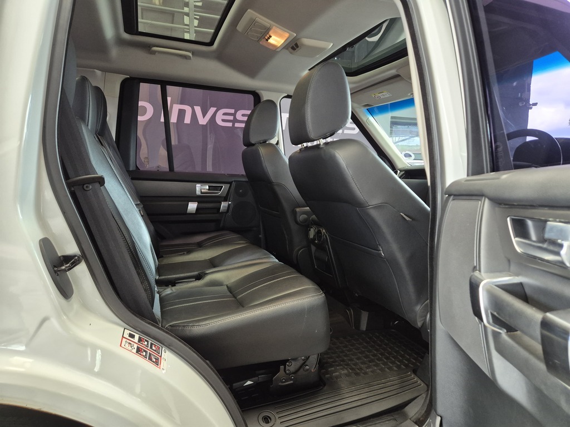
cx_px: 285
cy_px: 214
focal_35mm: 23
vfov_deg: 58.9
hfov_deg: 73.9
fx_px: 379
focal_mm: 5.4
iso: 640
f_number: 1.8
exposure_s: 1/100
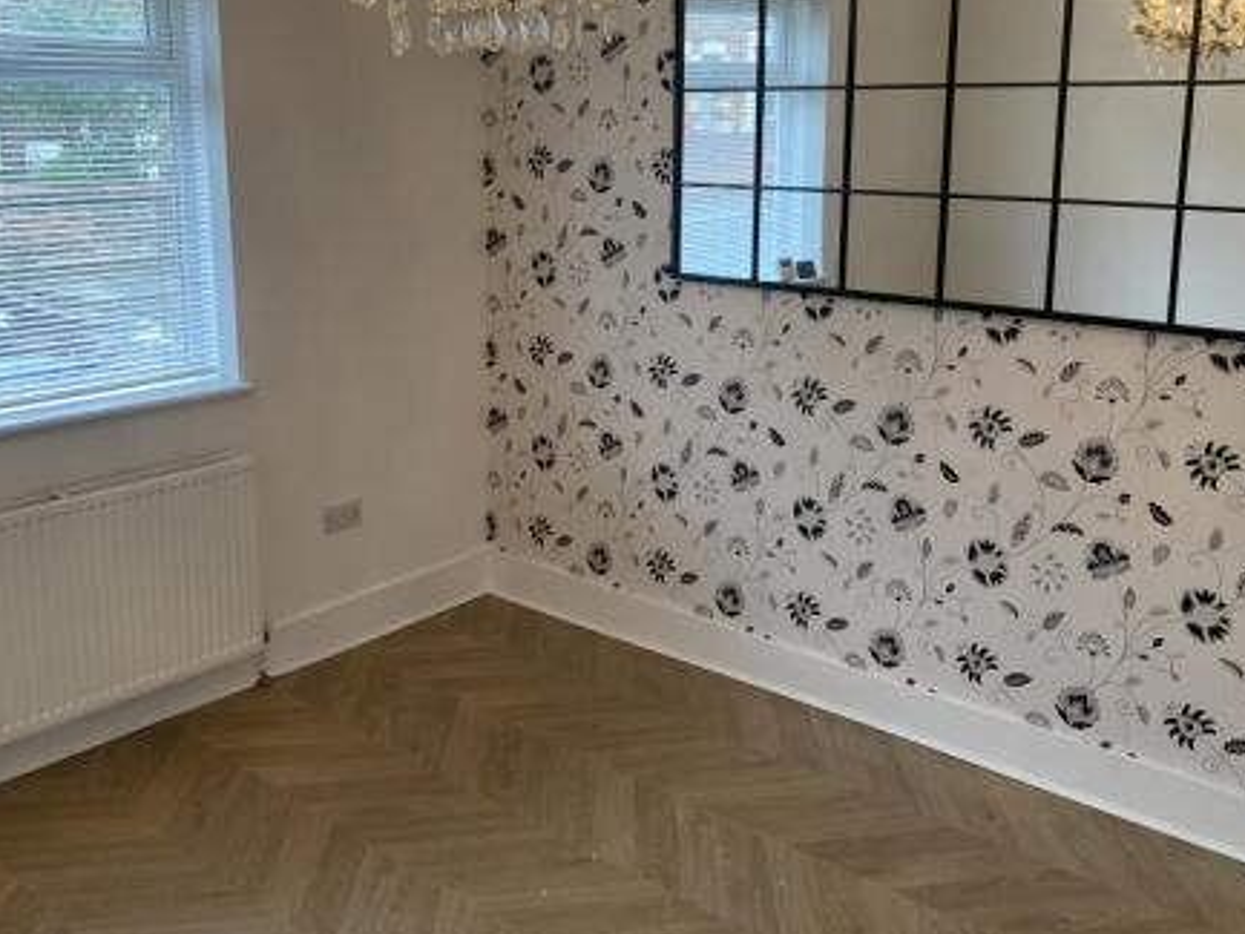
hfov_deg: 52.6
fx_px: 1259
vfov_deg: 40.4
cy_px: 341
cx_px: 579
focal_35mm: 35
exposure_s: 1/100
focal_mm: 4.25
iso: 50
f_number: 1.8
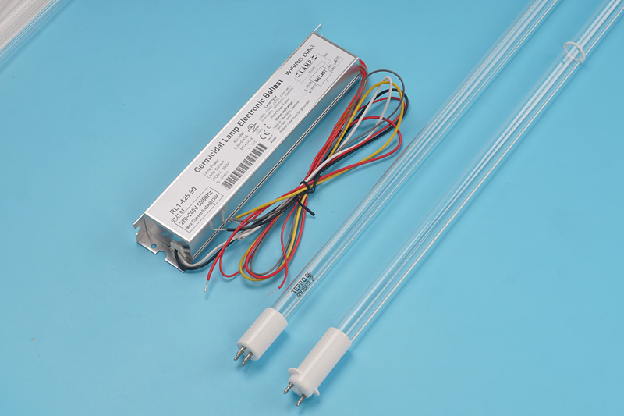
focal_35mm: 105
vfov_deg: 13.0
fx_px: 1820
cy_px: 208
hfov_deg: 19.5
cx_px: 312
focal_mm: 70
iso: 125
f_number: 11
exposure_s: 1/200
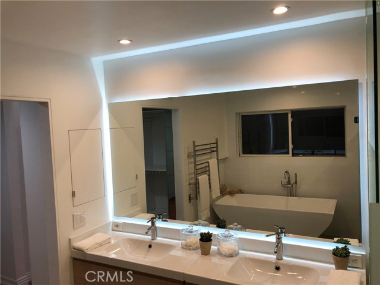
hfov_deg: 63.4
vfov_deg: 49.7
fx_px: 307
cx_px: 190
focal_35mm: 28
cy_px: 142
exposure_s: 1/40
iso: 25
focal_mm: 4
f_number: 1.8
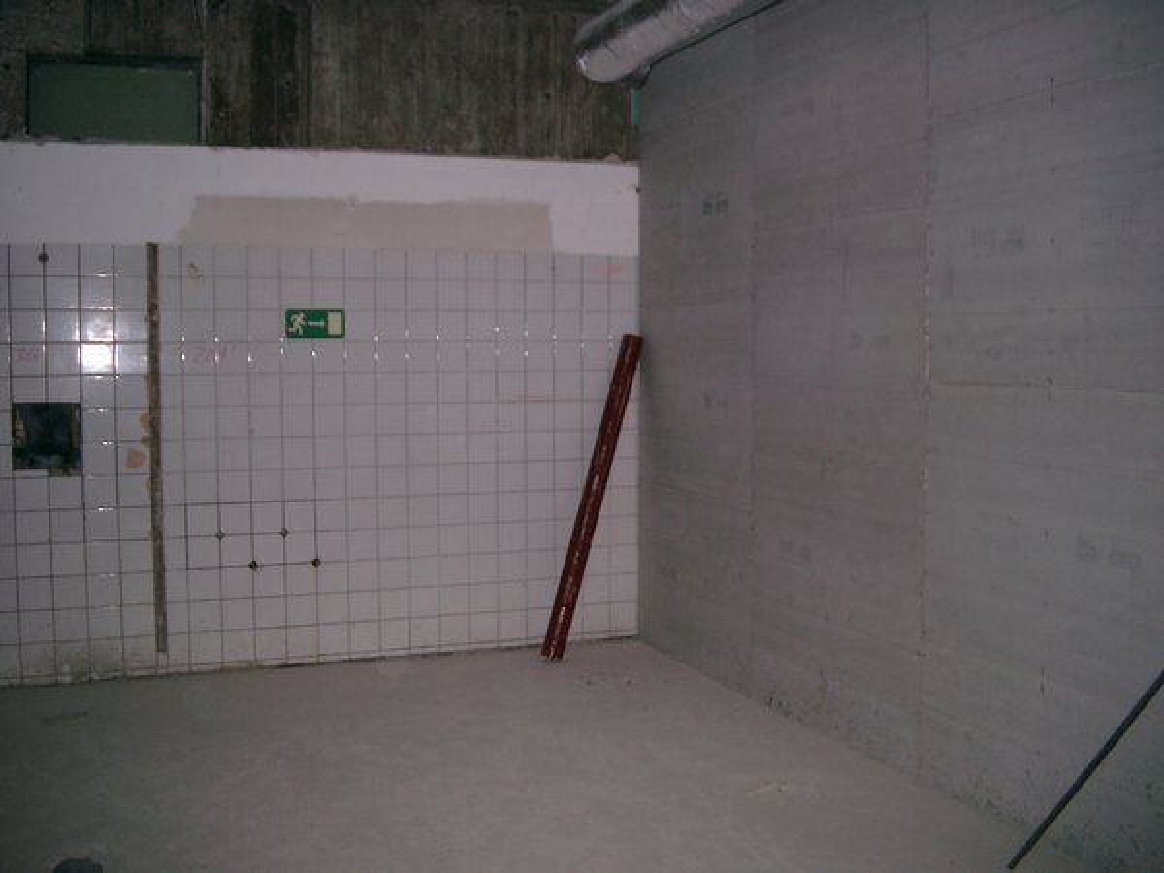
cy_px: 436
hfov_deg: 50.1
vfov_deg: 38.7
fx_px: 1244
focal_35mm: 37
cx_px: 582
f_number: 2.6
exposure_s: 1/60
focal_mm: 7.6
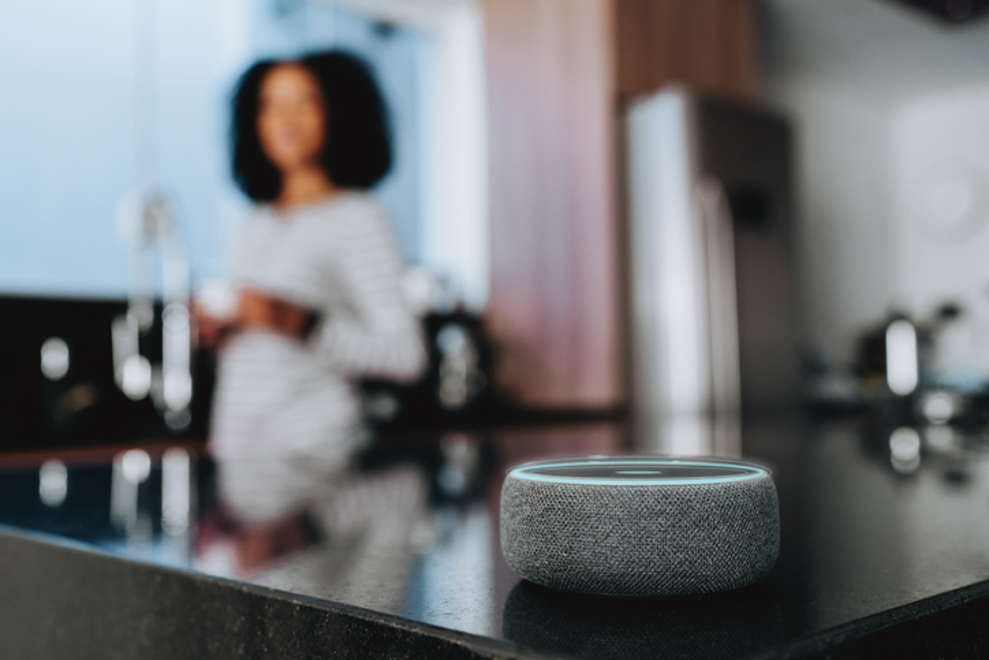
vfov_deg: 37.9
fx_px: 962
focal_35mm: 35
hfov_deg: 54.4
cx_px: 494
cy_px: 330
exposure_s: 1/80
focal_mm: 35
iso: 500
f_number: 3.5
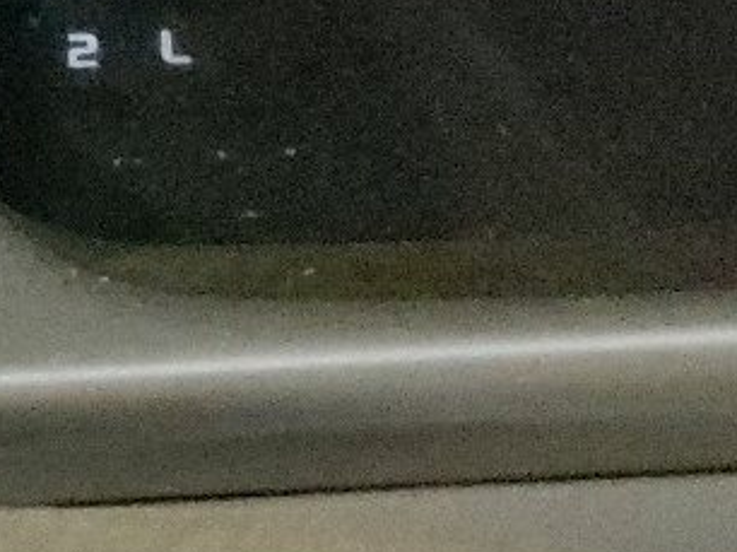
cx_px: -761
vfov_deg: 10.1
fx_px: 2893
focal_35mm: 136
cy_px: -513
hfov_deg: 12.6
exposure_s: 1/24
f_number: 1.5
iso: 1271
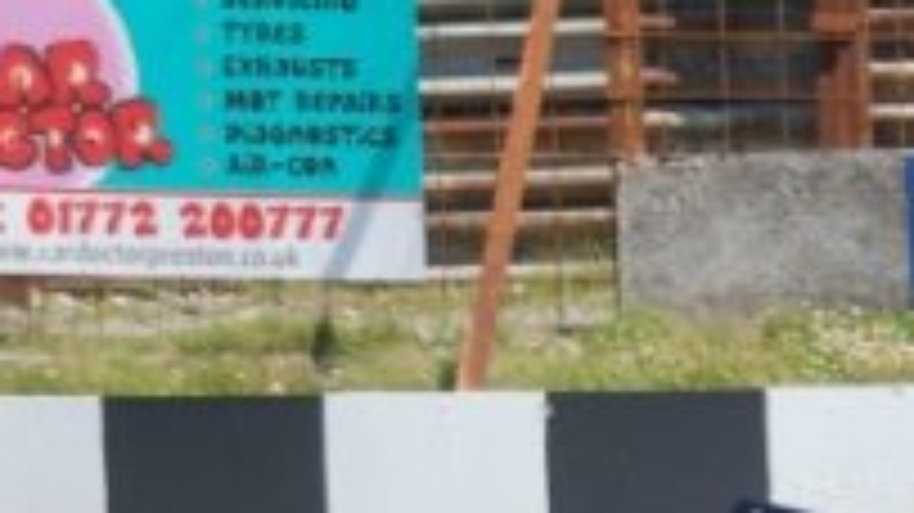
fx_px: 7792
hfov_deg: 6.7
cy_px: 940
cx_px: 1216
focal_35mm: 322
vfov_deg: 3.7
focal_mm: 65
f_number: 5.3
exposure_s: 1/1000
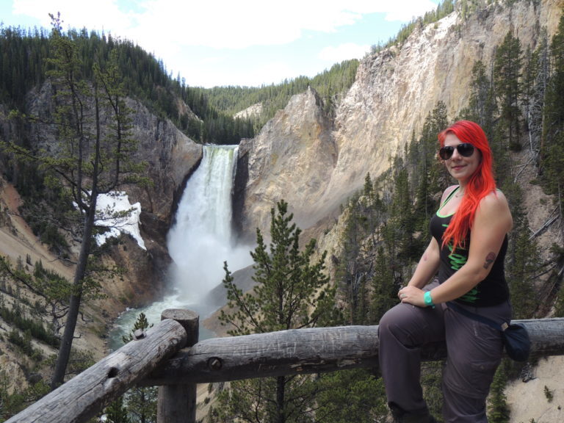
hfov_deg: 46.8
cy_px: 212
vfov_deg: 36.0
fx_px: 652
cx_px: 282
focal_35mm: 40
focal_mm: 7.1
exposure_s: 1/320
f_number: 3.3
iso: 100
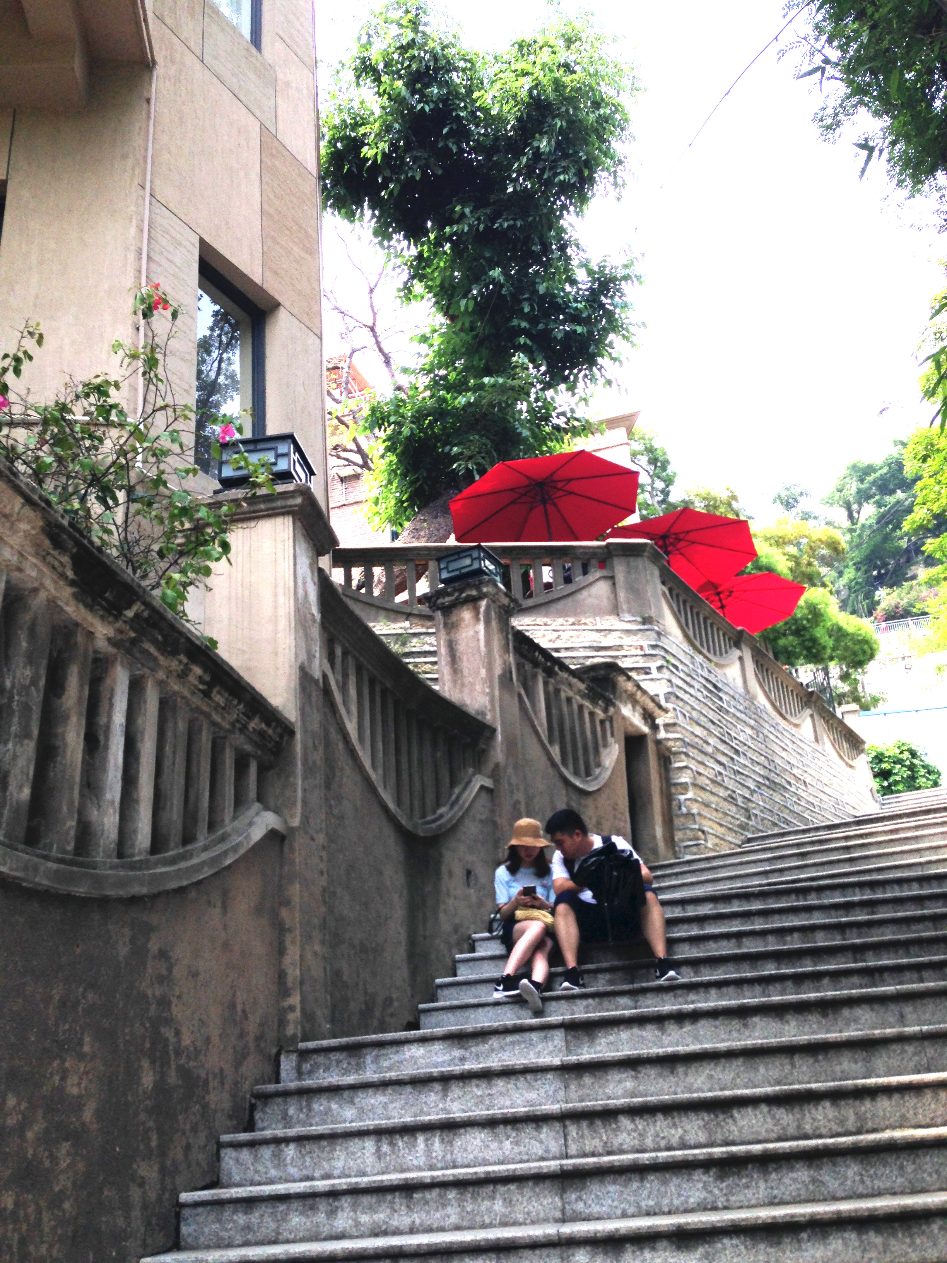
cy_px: 632
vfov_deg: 55.4
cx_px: 474
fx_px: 1204
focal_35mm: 33
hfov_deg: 42.9
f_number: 2.4
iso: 50
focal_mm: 4.12
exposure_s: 1/653
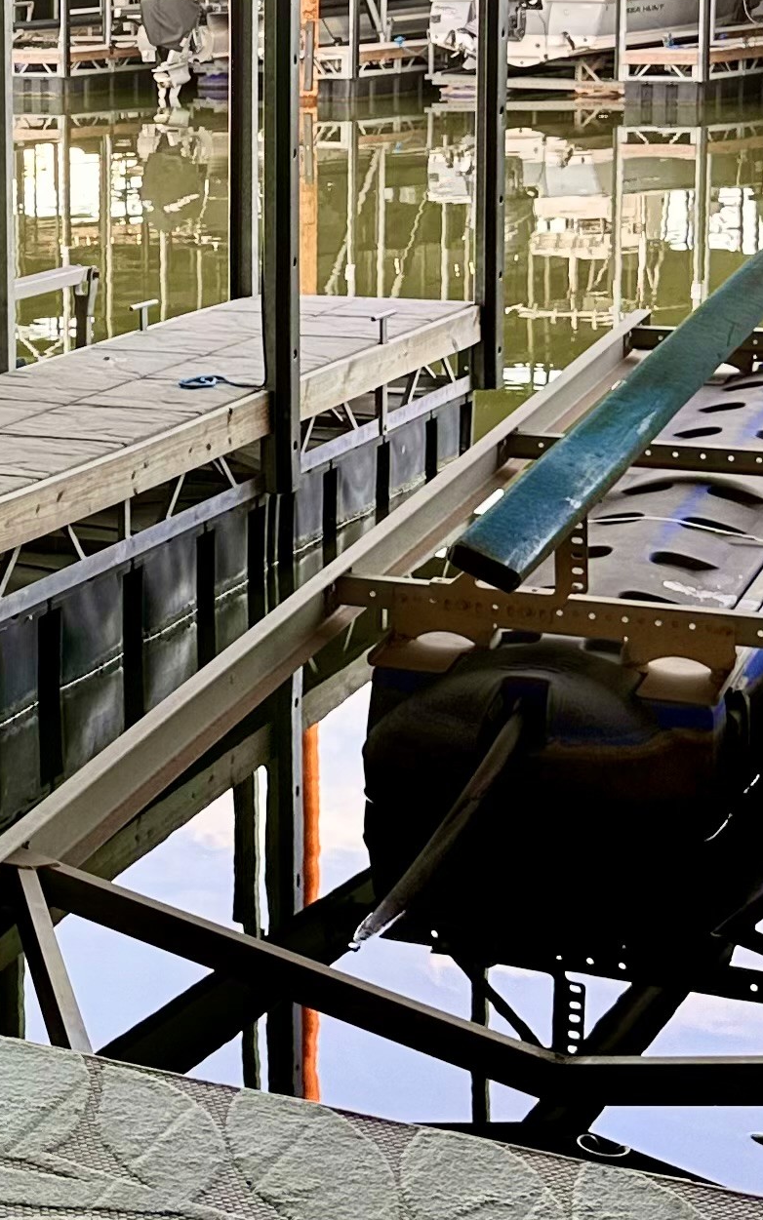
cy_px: 315
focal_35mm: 82
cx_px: -280
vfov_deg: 25.0
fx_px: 2728
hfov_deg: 15.1
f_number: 1.78
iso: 64
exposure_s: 1/145
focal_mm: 6.86
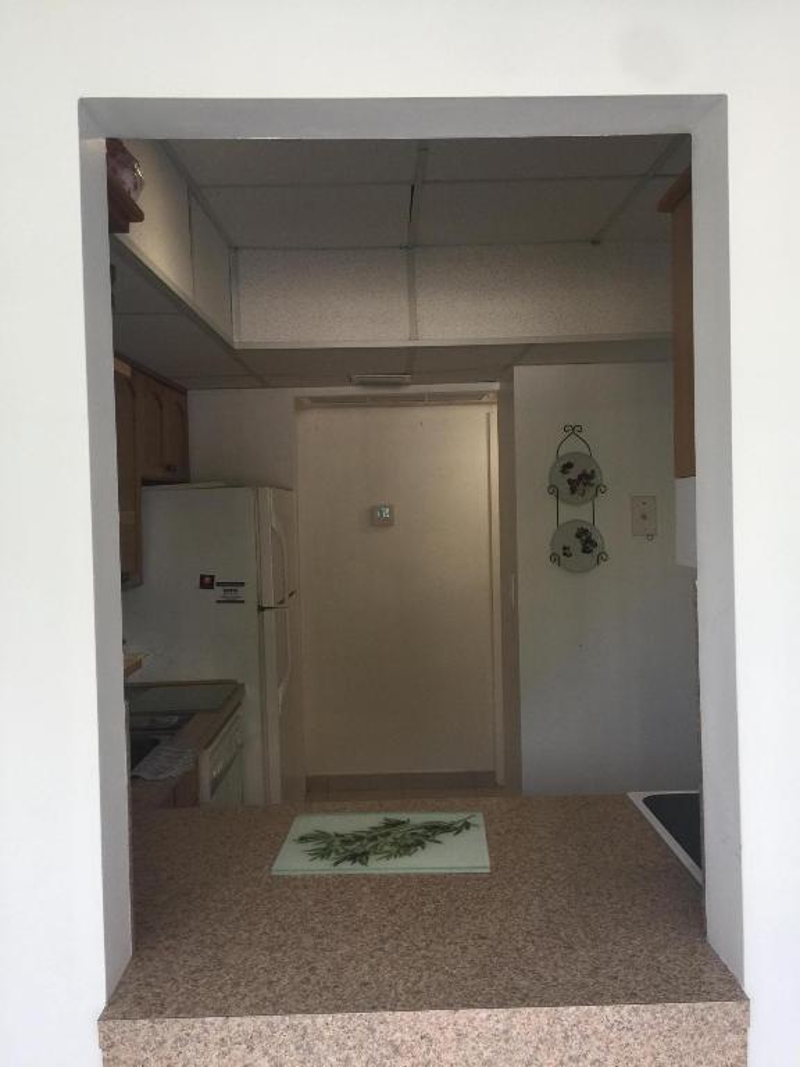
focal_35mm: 29
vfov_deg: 61.7
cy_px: 534
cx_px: 400
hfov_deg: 48.2
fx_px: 894
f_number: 2.2
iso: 32
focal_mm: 4.15
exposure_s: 1/40
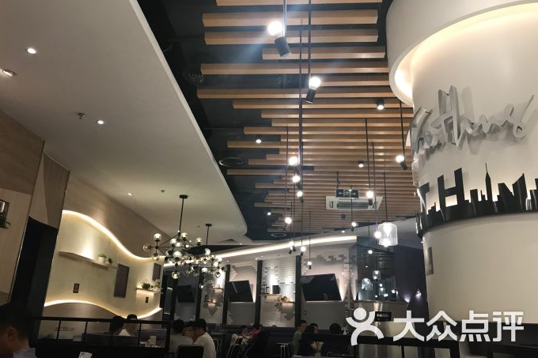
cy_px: 160
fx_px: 448
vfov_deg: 43.5
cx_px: 267
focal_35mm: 30
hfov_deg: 61.9
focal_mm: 3.99
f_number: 1.8
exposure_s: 1/25
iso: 32
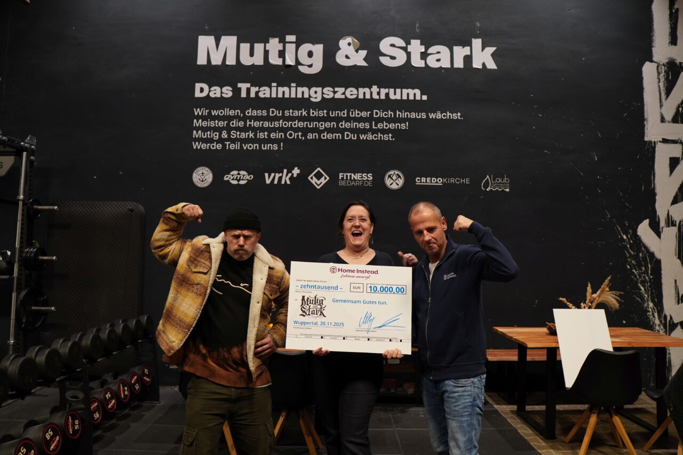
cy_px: 228
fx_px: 455
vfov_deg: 53.1
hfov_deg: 73.8
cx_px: 342
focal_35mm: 24
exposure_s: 1/100
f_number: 2
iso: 640
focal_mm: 16
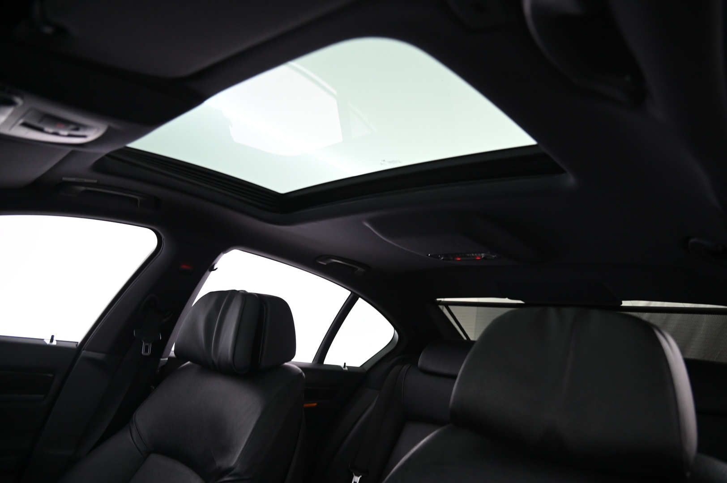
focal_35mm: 24
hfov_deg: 73.8
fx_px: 484
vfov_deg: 53.1
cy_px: 242
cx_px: 364
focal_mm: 24
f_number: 4
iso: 2000
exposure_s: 1/25
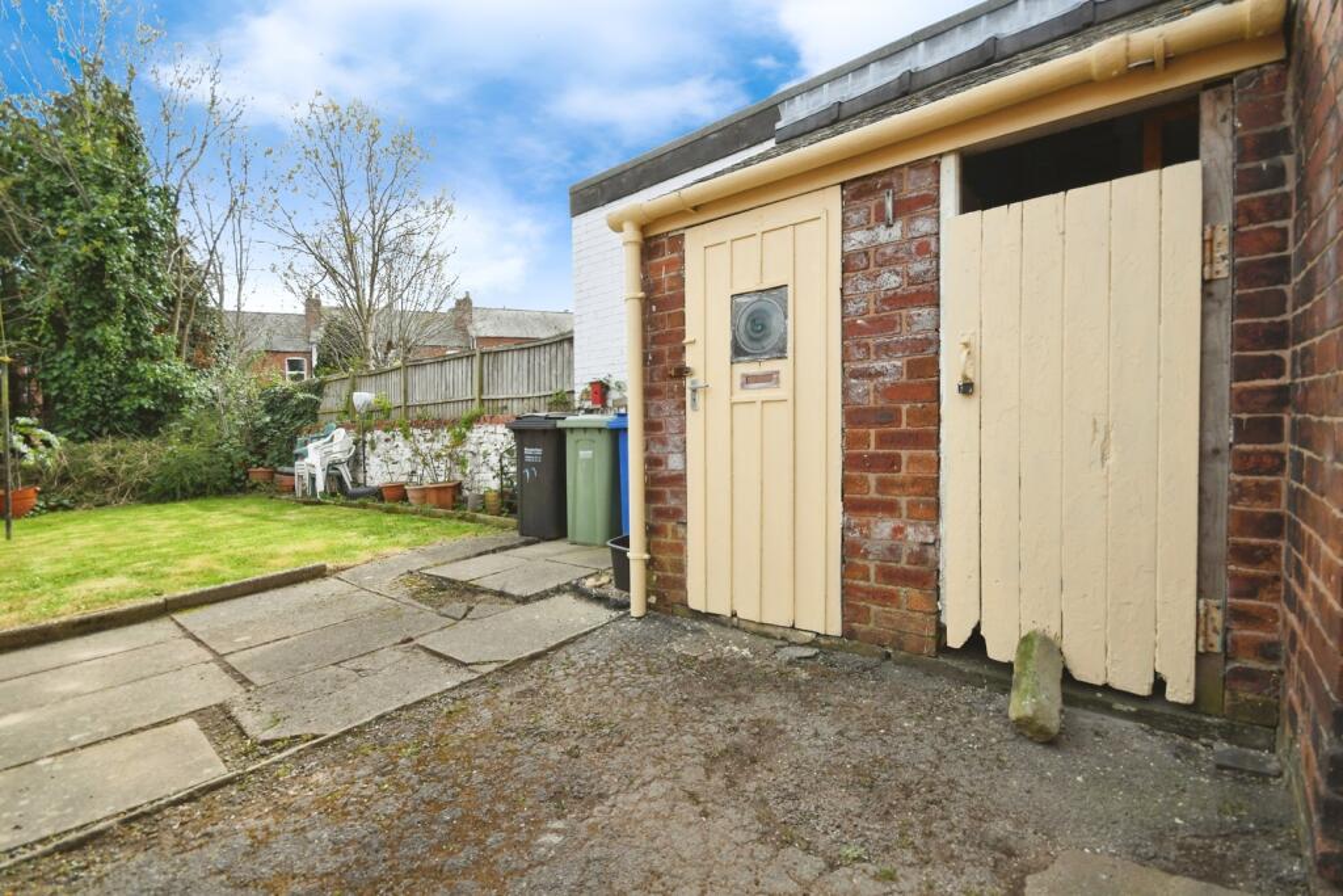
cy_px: 448
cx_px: 672
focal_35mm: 15
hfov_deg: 100.4
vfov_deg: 77.3
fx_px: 560
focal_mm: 10
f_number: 8
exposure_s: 1/500
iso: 400
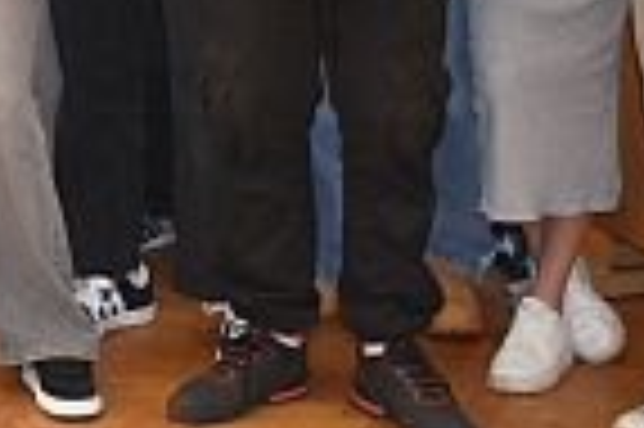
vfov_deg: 8.9
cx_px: -270
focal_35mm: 148
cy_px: -295
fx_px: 2645
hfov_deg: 13.2
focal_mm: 22
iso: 800
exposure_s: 1/160
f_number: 3.8
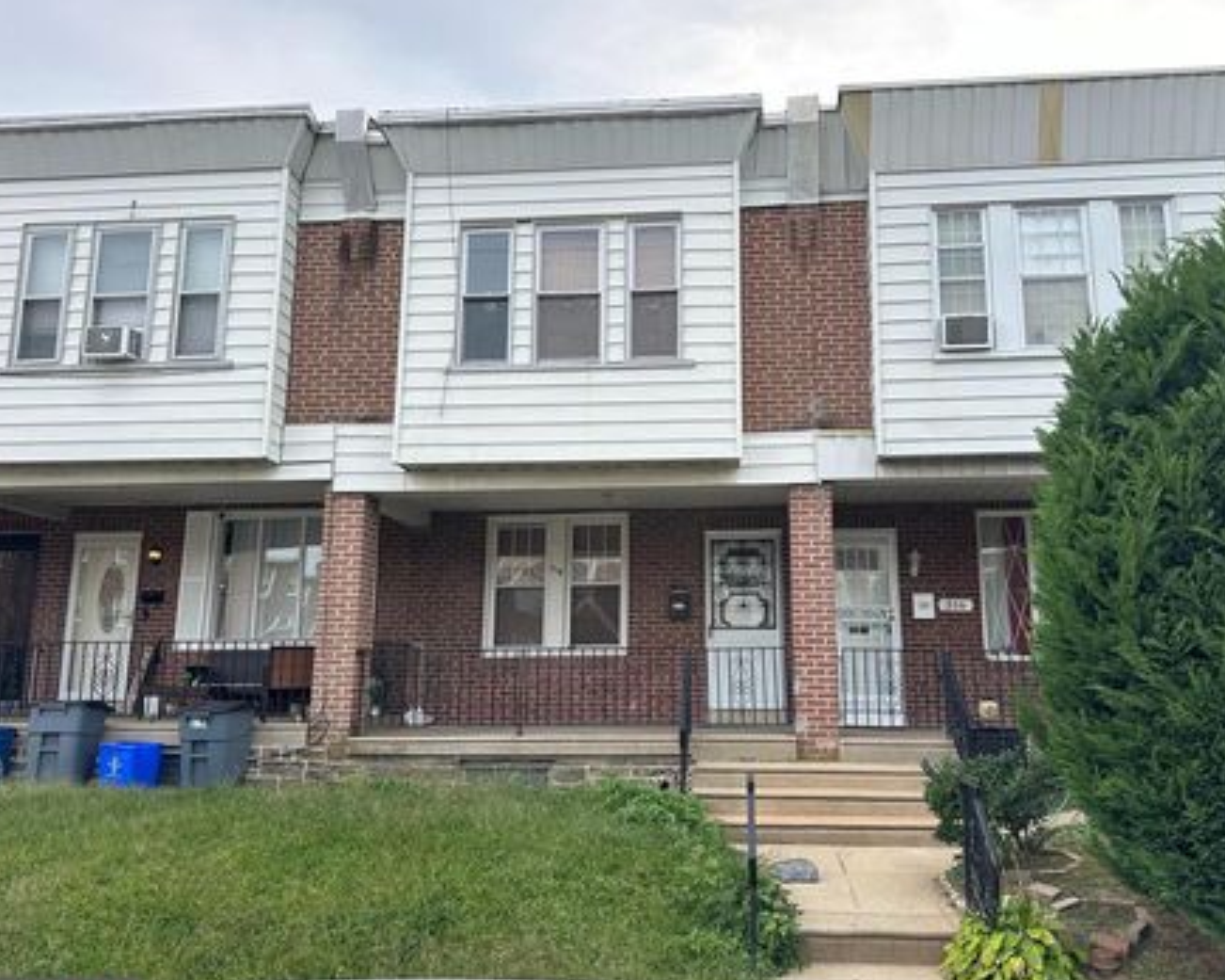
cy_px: 504
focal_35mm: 27
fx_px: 979
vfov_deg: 53.2
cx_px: 675
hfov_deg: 63.9
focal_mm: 6.86
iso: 80
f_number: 1.78
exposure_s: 1/1095
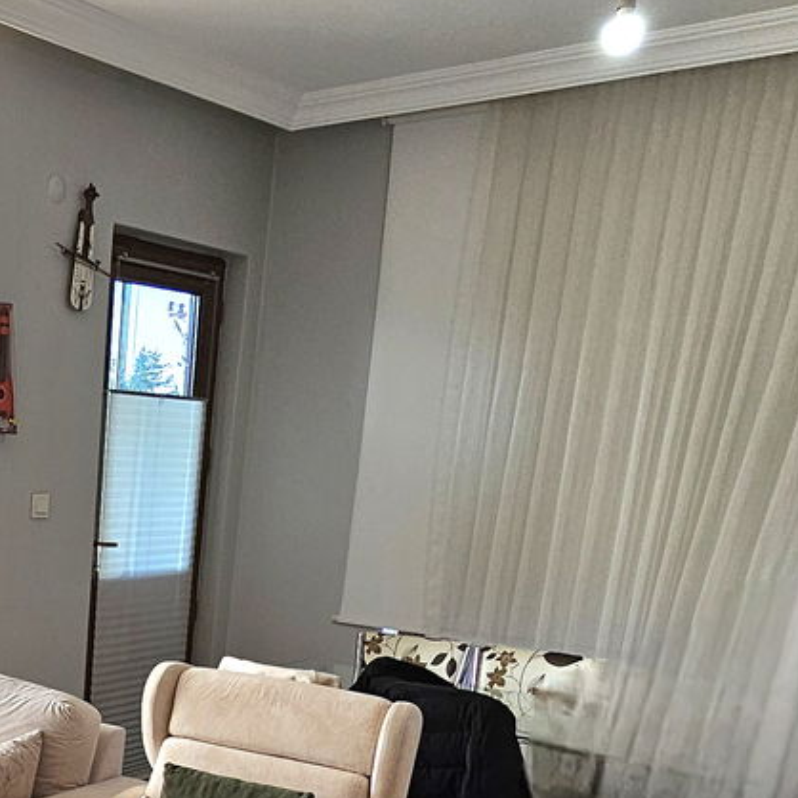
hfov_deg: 34.3
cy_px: 840
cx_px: -32
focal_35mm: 44
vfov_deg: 34.1
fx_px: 1148
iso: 50
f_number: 2.2
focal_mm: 2.2
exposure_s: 1/112
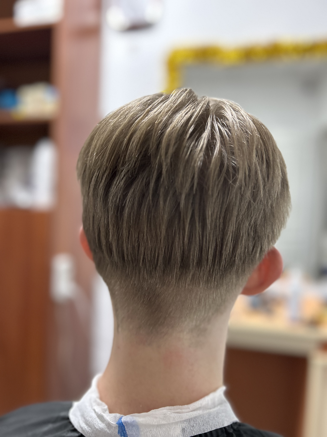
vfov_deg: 67.3
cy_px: 218
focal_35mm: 26
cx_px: 164
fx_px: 327
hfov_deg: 53.1
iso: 320
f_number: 1.5
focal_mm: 5.7
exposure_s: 1/60
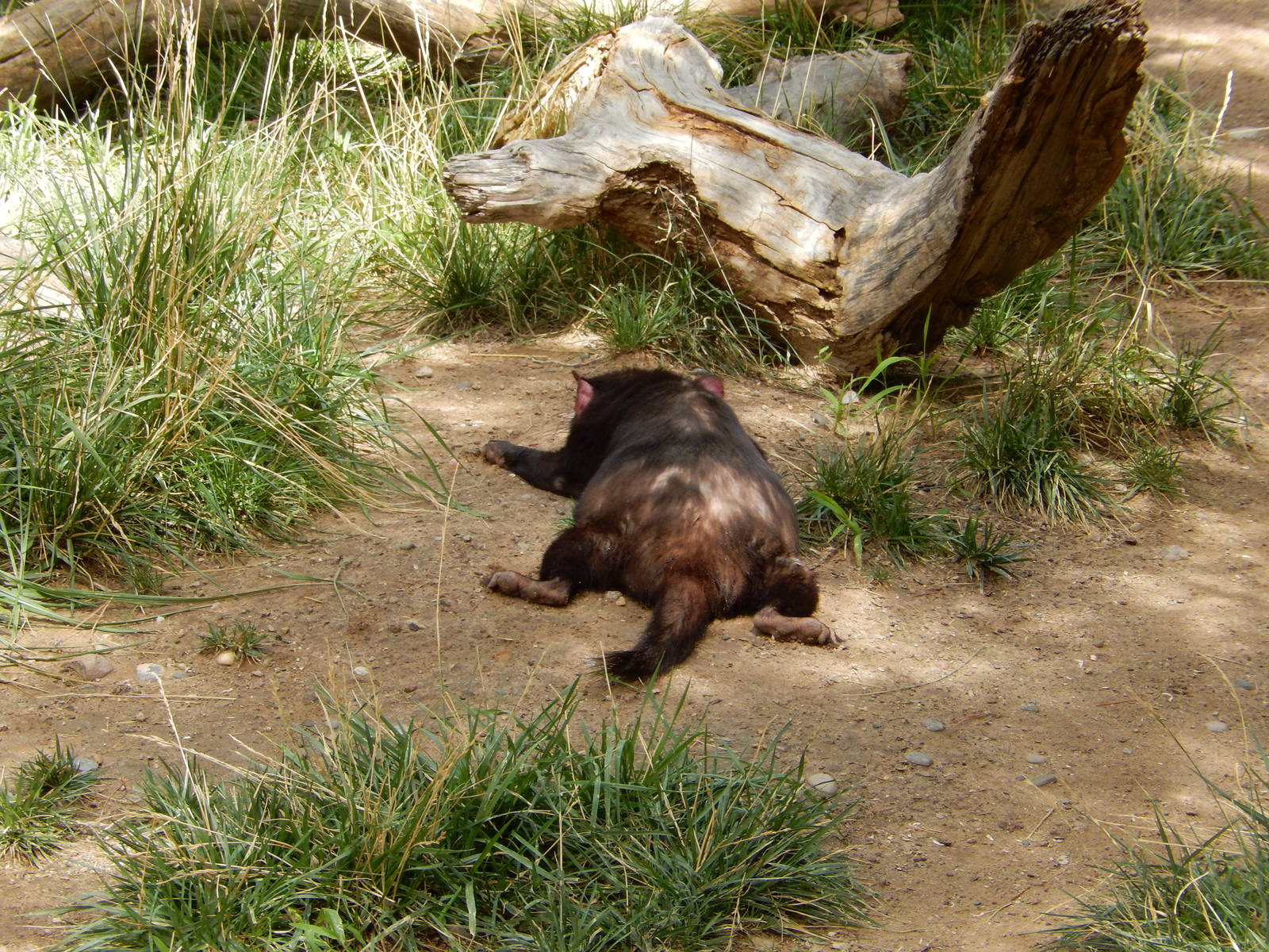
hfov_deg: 14.7
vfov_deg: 11.1
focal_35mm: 134
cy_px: 476
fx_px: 4912
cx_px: 634
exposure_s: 1/50
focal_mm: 24.1
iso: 125
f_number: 5.6
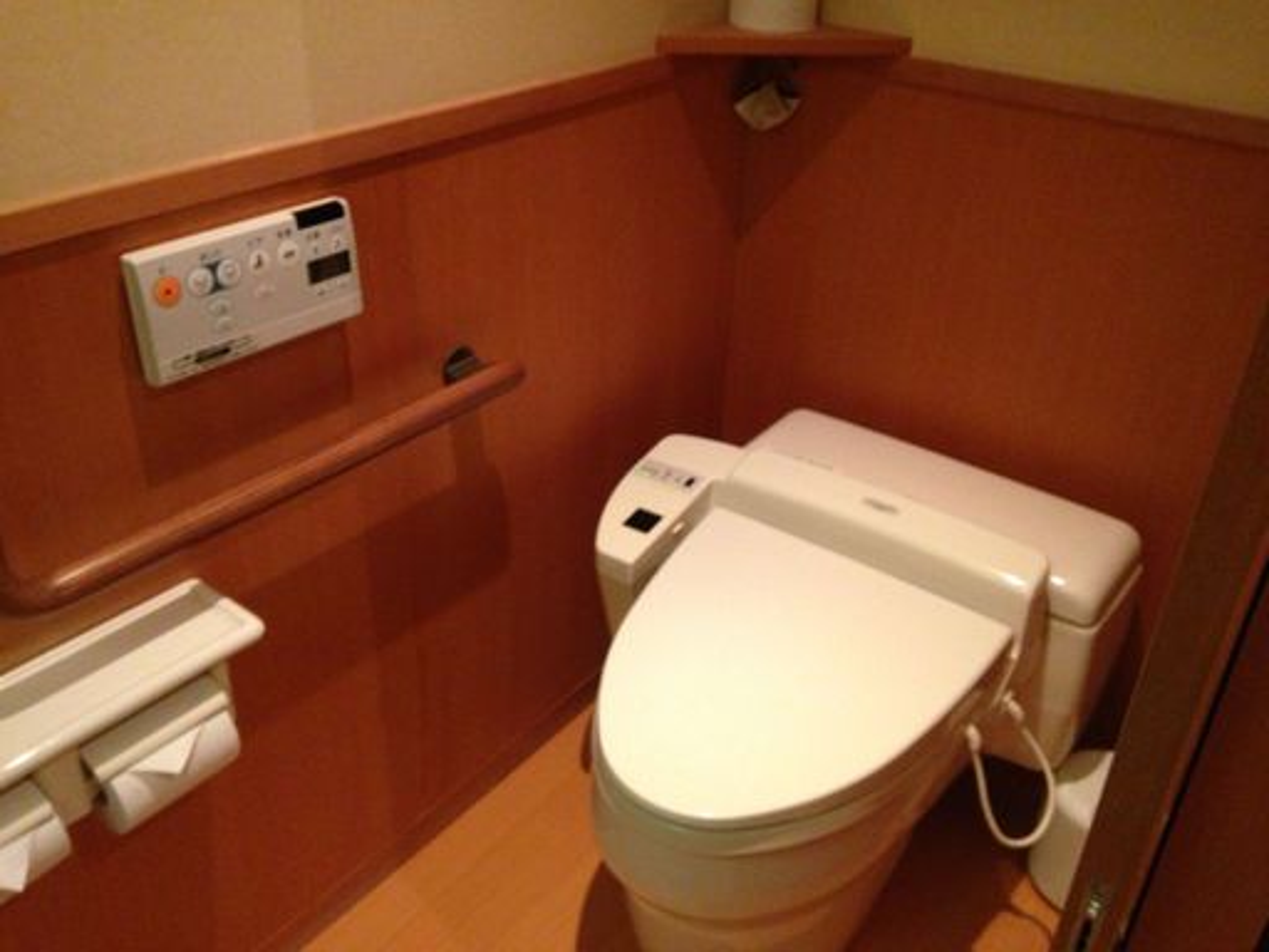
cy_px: 476
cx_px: 634
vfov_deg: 42.9
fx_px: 1210
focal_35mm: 33
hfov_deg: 55.4
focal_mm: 4.13
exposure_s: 1/20
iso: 400
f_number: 2.4
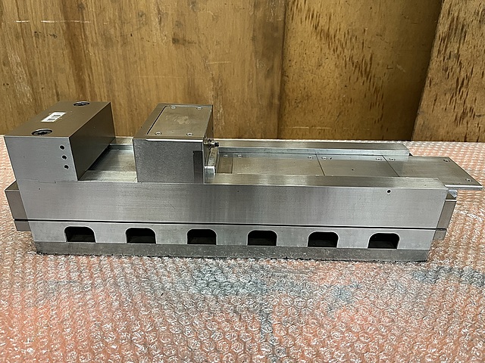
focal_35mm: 26
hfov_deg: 67.3
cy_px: 182
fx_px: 364
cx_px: 242
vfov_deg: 53.1
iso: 250
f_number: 1.6
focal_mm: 5.1
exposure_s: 1/60
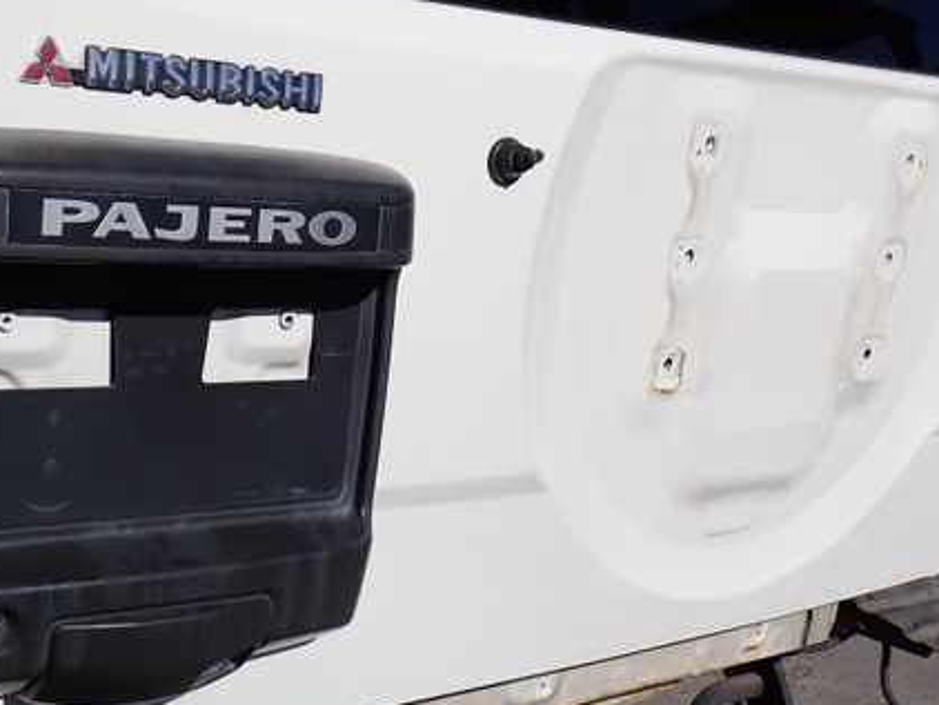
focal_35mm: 54
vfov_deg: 27.1
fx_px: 1466
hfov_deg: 35.5
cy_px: 376
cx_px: 421
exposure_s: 1/320
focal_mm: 6.83
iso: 100
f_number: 10
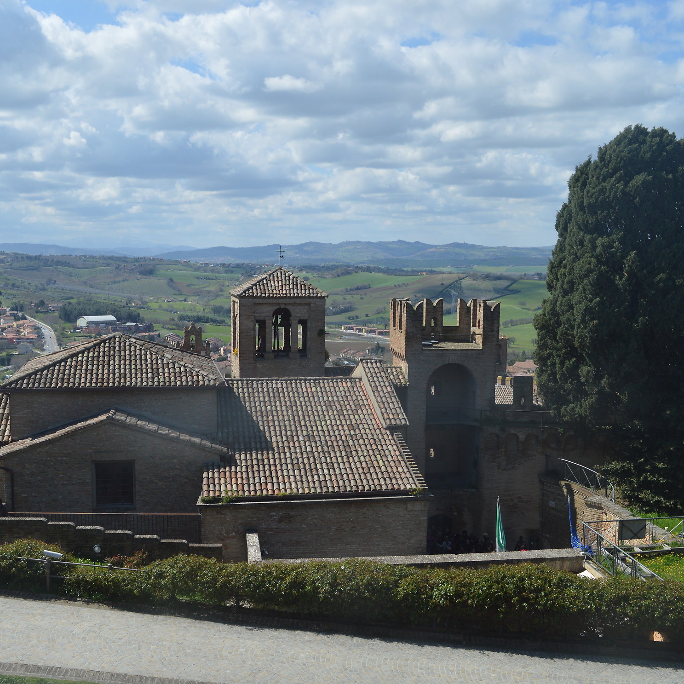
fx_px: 827
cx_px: 311
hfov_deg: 44.9
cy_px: 331
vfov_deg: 44.9
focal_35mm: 37
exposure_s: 1/1250
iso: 200
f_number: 5
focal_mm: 18
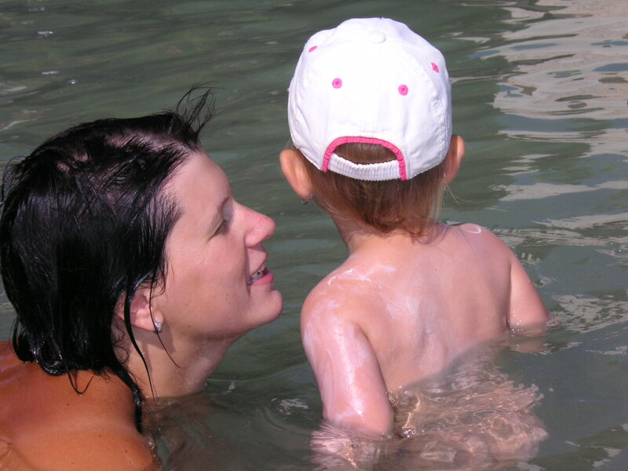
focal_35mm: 99
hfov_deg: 19.8
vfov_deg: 14.9
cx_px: 314
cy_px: 236
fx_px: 1796
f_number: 5
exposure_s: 1/1000
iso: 50
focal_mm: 16.4
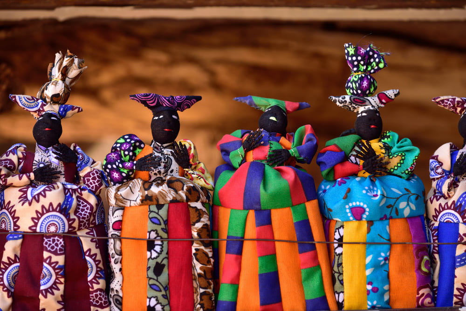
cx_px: 233
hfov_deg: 19.5
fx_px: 1359
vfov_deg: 13.0
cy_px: 156
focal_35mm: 105
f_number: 5.6
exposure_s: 1/250
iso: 400
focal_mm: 105
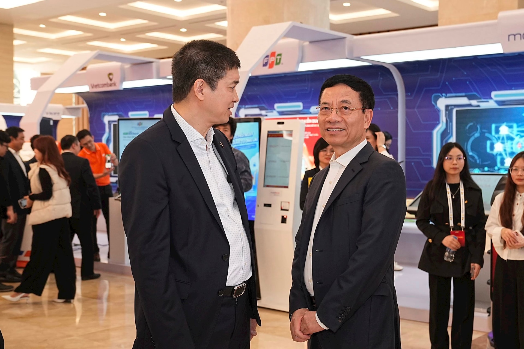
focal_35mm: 35
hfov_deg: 54.4
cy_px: 174
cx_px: 262
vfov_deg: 37.9
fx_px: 509
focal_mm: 35
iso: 1000
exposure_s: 1/200
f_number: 4
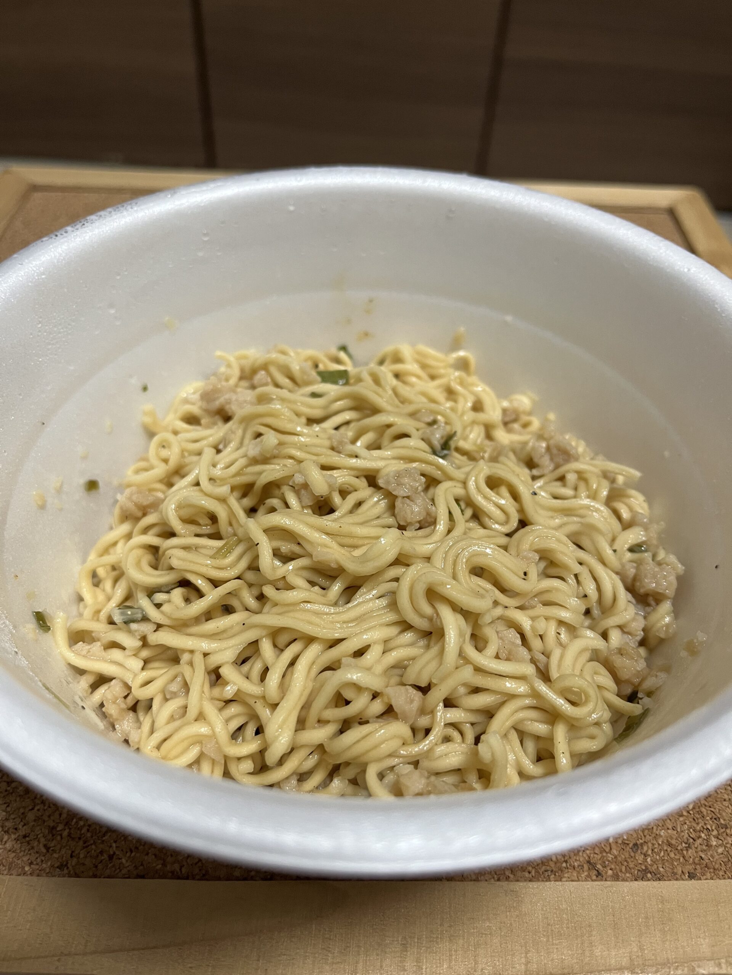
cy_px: 488
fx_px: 733
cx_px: 366
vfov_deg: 67.3
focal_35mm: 26
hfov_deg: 53.1
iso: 160
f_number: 1.6
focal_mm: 5.1
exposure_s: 1/60
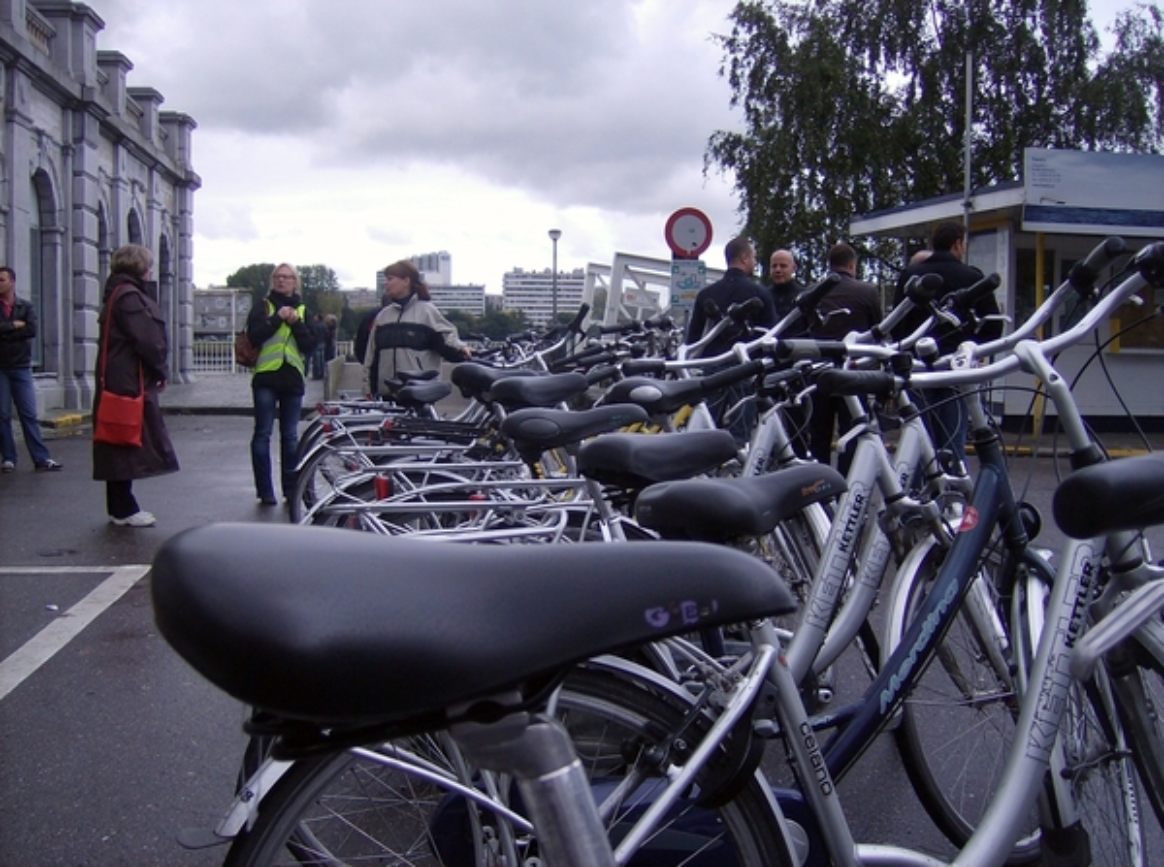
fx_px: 1208
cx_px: 582
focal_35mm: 36
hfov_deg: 51.5
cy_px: 434
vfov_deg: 39.5
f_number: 2.8
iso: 100
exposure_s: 1/413
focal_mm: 6
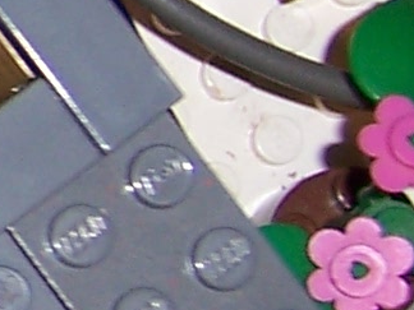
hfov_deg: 6.0
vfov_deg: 5.2
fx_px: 3420
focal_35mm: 286
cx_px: -1173
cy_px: -51
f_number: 2.8
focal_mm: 6.2
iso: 80
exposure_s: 1/60
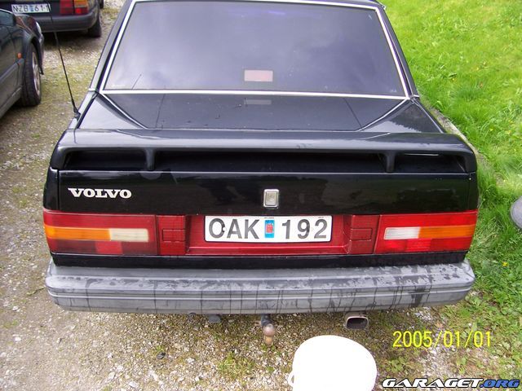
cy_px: 196
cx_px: 261
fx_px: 513
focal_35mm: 34
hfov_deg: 54.0
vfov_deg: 41.8
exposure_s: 1/125
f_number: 2.7
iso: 80
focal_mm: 5.6
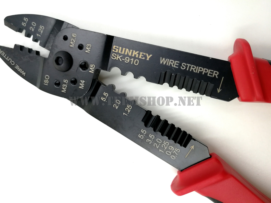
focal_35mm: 27
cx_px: 136
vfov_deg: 51.4
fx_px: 211
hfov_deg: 65.3
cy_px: 102
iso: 200
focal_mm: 3.95
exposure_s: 1/400
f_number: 2.2
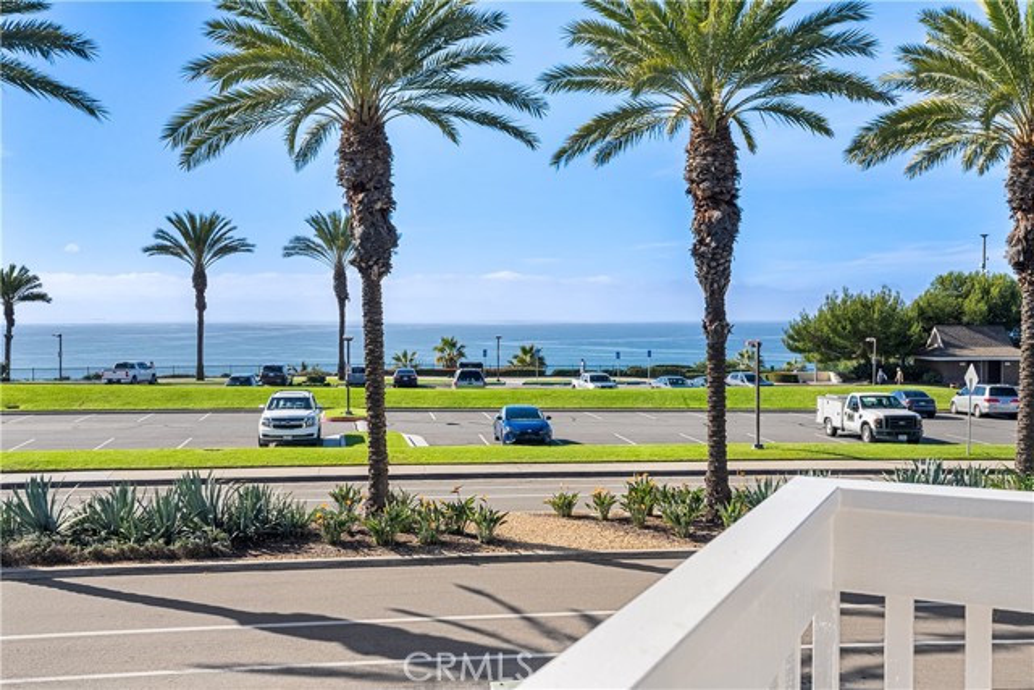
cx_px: 517
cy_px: 345
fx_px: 1005
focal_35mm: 35
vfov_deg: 37.9
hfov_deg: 54.4
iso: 100
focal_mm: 35
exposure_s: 1/640
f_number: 8
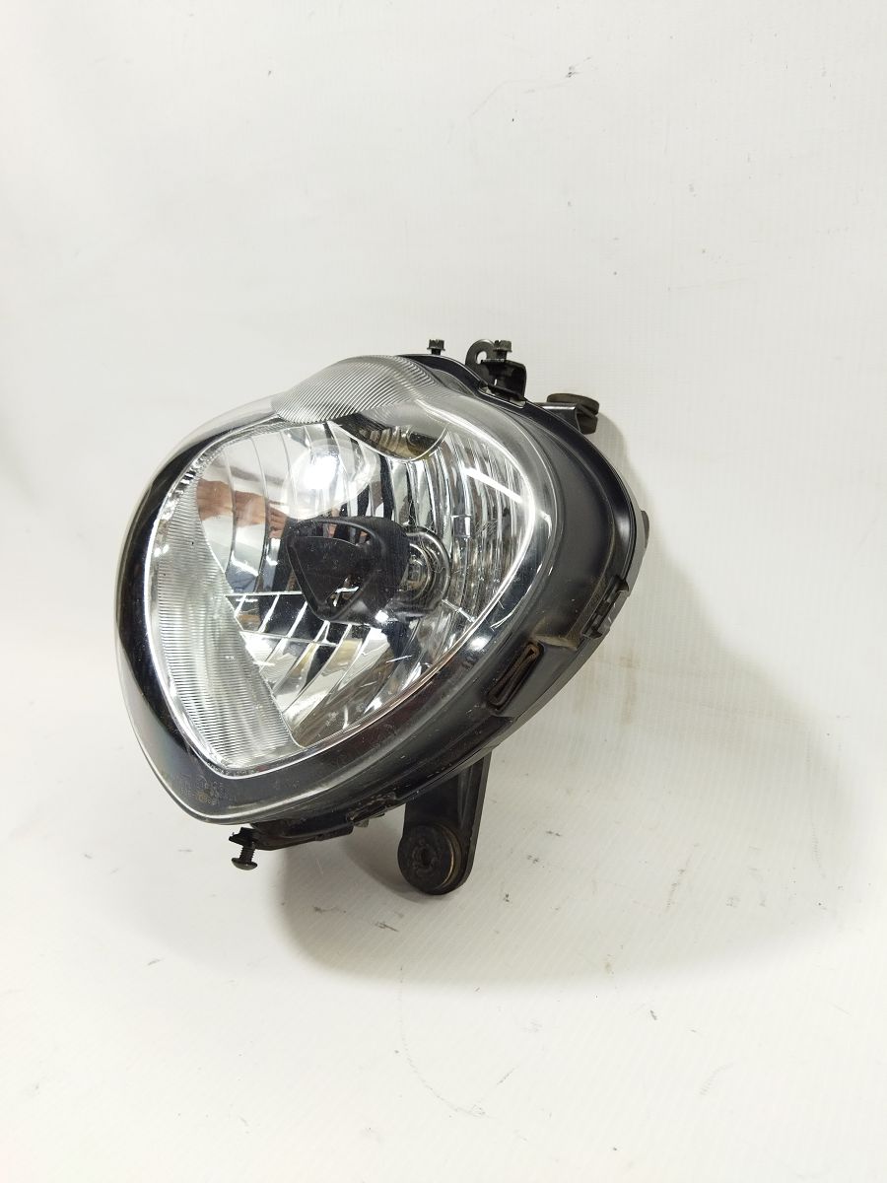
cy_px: 592
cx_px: 444
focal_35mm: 27
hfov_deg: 51.4
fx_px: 922
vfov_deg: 65.3
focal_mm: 4.71
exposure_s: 1/100
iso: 156
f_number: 1.79
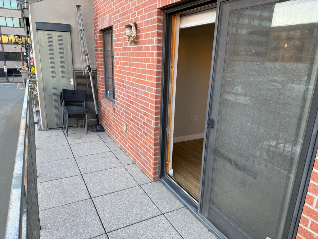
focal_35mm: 24
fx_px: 220
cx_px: 159
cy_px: 120
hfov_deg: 71.6
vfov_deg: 56.8
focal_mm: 6.76
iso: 80
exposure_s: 1/121
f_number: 1.78
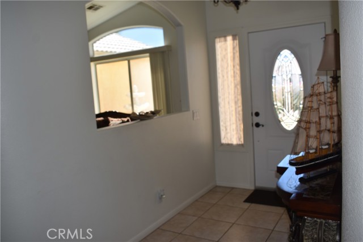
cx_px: 182
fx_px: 303
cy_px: 121
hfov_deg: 61.9
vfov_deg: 43.6
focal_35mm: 30
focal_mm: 20
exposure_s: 1/125
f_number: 5.6
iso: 125
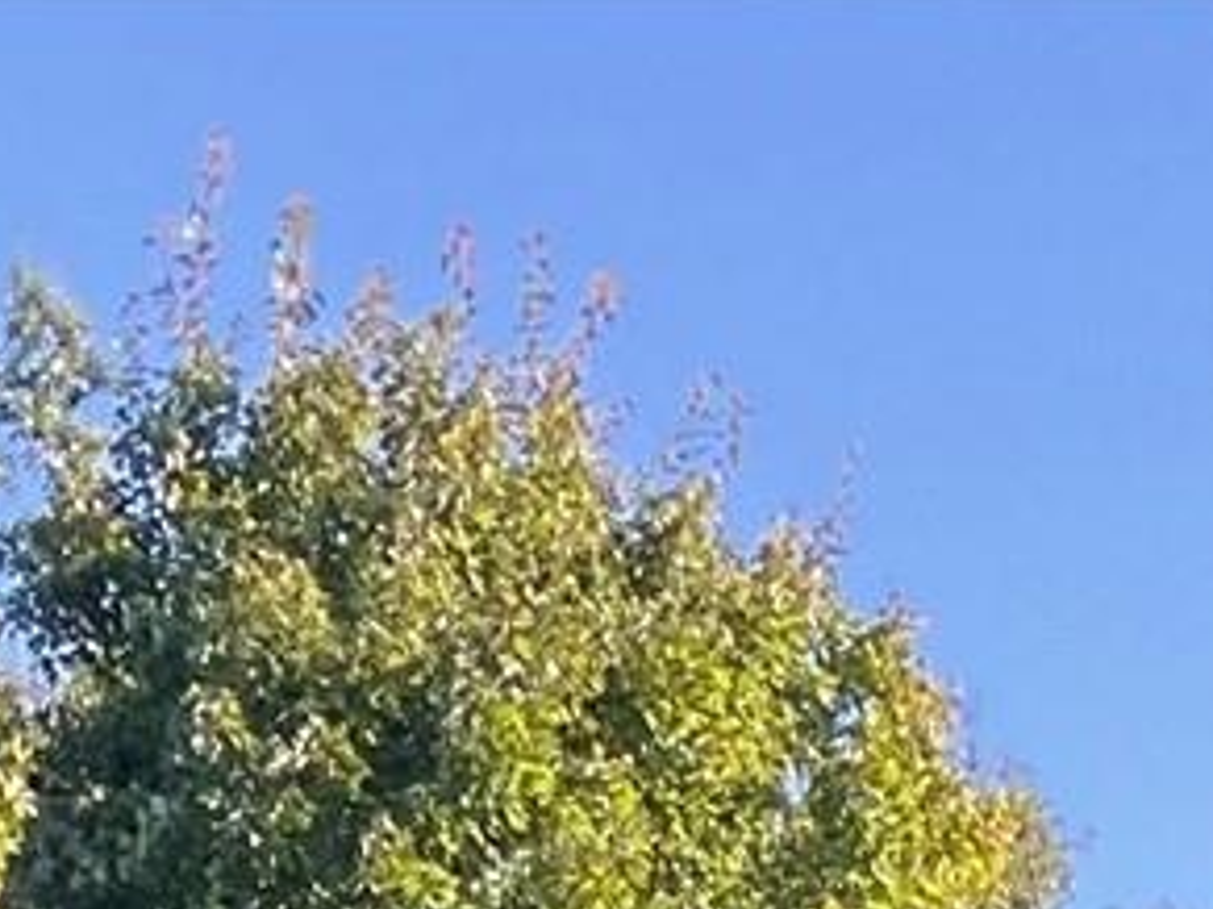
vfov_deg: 6.4
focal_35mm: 204
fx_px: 7146
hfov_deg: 9.4
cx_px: 1809
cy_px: 3190
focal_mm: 3
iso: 16
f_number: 1.8
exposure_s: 1/184
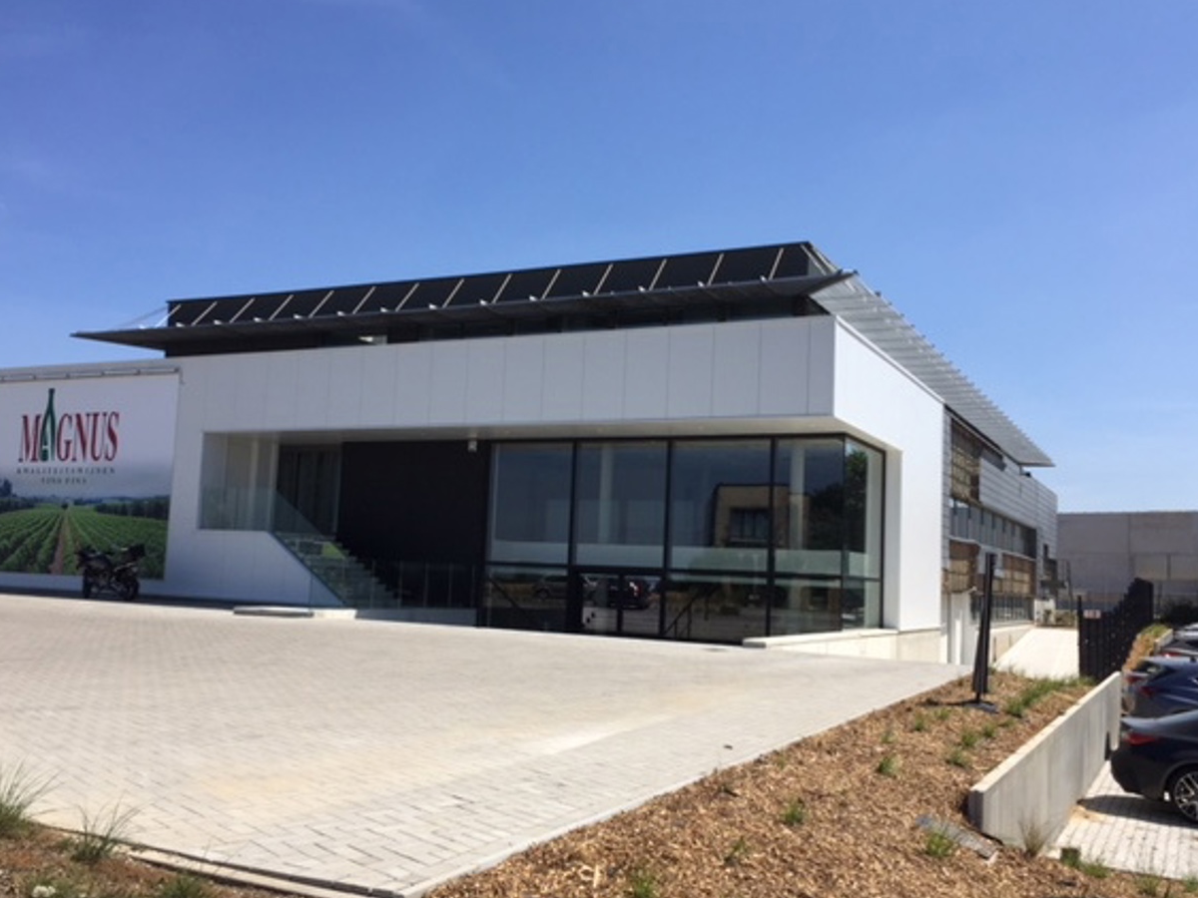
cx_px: 575
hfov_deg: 55.3
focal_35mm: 33
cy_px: 465
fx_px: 1142
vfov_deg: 42.9
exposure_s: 1/2198
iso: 32
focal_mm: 4.15
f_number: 2.2
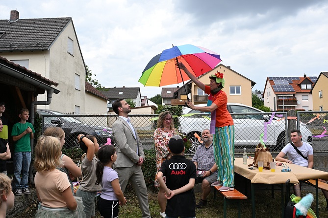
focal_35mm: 34
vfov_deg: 39.1
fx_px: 307
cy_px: 109
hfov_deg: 56.1
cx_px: 164
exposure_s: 1/250
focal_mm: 22.5
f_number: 8
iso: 250
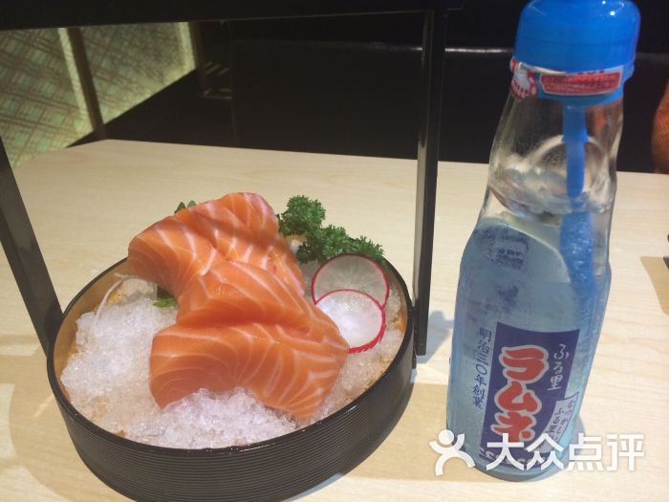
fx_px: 580
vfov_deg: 46.8
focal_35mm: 30
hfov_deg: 60.0
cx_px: 334
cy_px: 251
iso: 64
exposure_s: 1/30
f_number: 2.2
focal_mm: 4.12
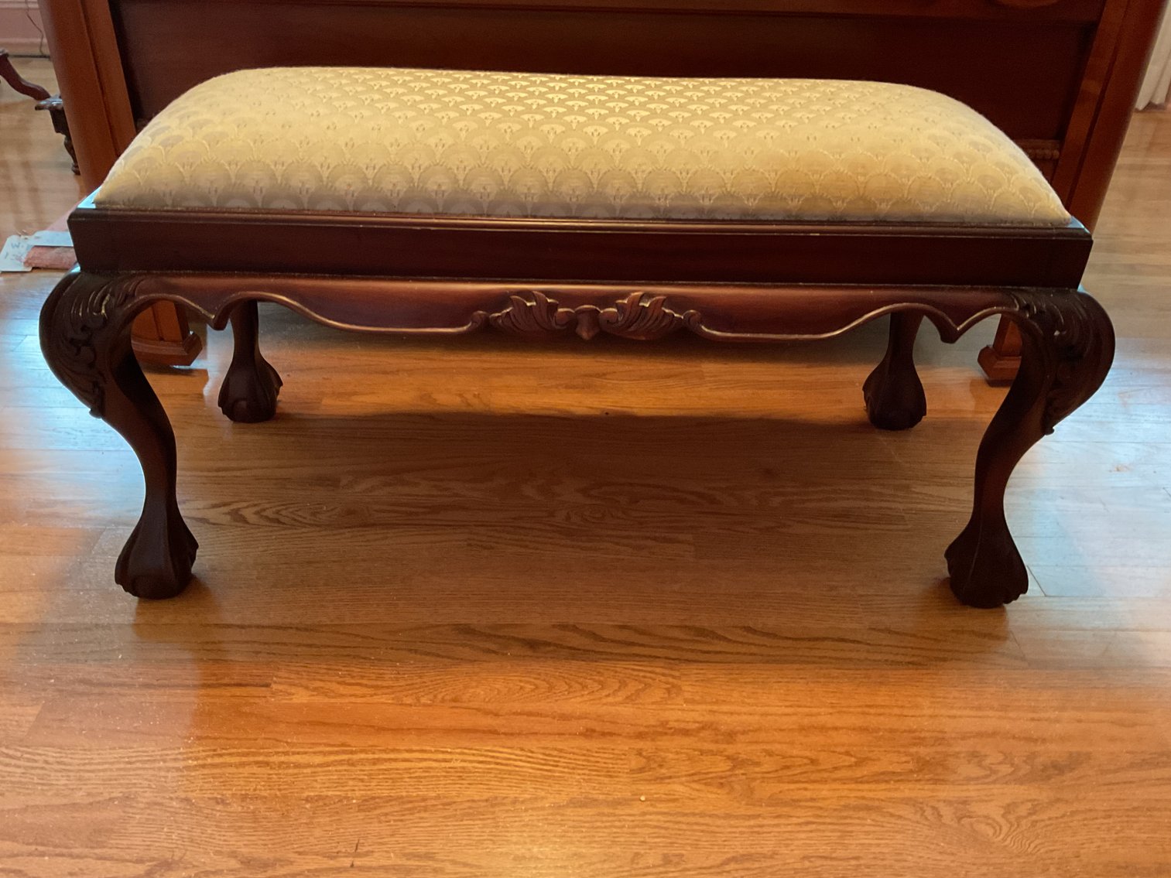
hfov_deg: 61.7
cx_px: 586
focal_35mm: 29
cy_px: 439
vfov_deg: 48.2
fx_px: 981
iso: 320
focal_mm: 3
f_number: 1.8
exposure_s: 1/40
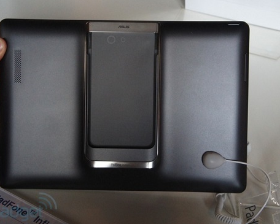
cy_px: 111
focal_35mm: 54
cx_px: 139
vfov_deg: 28.3
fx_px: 444
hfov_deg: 35.0
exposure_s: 1/60
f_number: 8
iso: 3200
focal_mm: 31
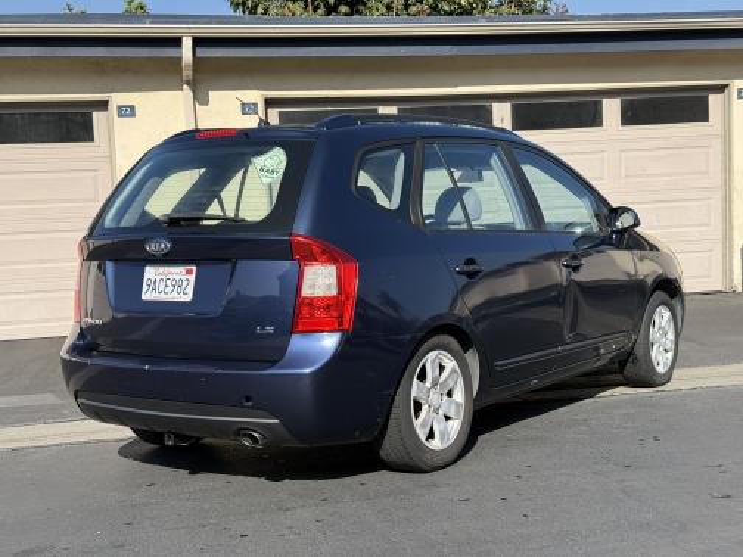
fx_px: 1030
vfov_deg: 30.3
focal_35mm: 48
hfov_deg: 39.7
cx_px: 372
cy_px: 278
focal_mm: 6.76
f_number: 1.78
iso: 80
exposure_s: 1/3378
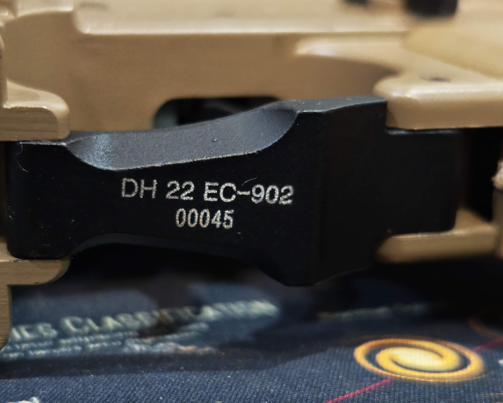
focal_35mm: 62
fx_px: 923
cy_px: 204
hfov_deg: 30.5
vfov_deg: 24.6
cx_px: 232
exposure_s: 1/33
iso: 400
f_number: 1.4
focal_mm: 6.83
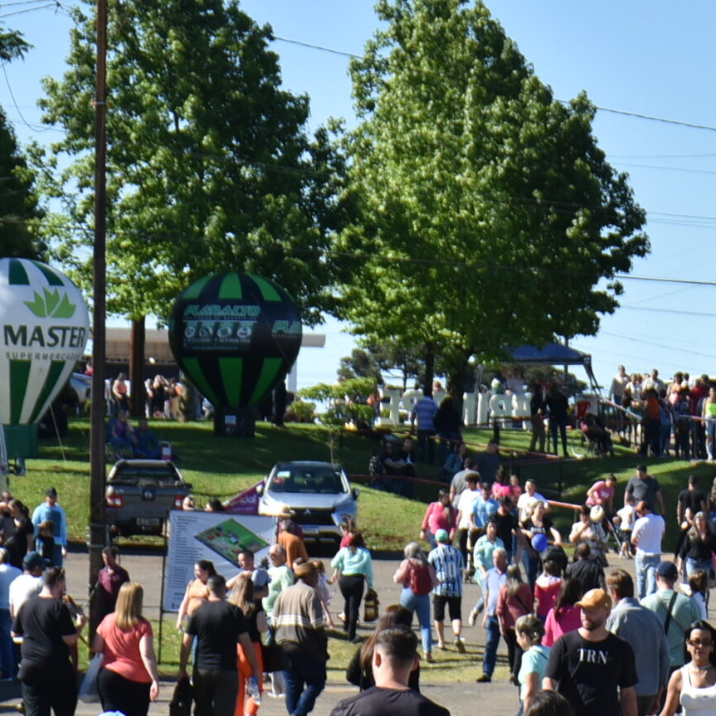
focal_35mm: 265
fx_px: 6201
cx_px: 882
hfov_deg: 6.6
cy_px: 692
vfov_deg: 6.6
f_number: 8
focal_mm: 70
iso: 180
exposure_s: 1/500
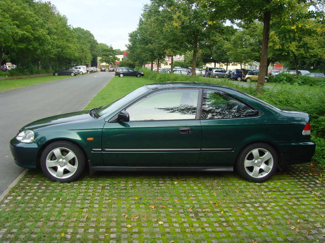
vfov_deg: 36.8
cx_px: 162
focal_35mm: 39
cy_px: 122
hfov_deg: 47.9
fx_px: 366
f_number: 3.5
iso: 80
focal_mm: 6.6
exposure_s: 1/125
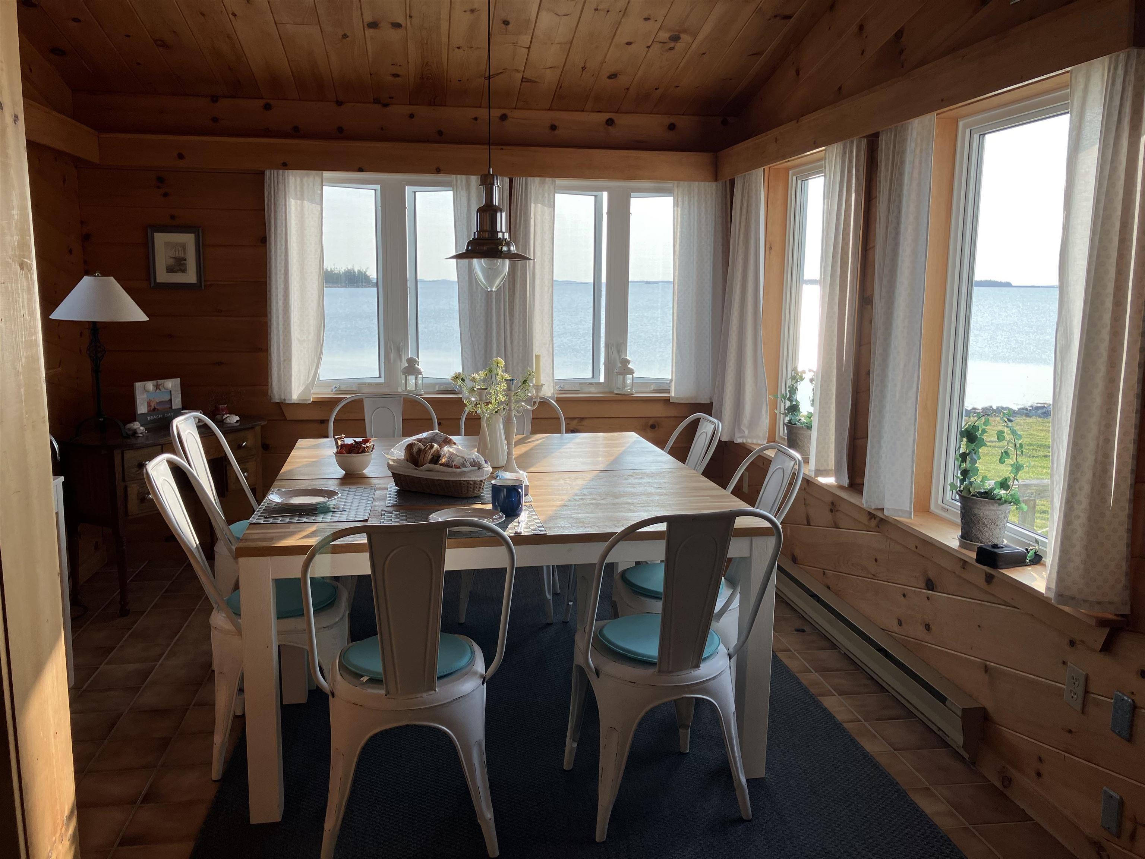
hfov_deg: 63.4
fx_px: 926
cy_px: 430
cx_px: 572
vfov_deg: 49.7
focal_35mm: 28
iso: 32
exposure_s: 1/324
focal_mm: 3.99
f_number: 1.8
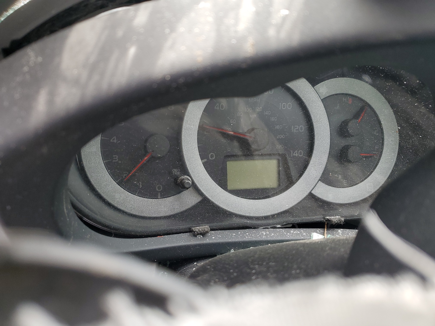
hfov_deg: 67.3
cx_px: 218
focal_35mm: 26
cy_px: 163
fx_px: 327
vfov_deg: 53.1
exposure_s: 1/120
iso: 52
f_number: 1.5
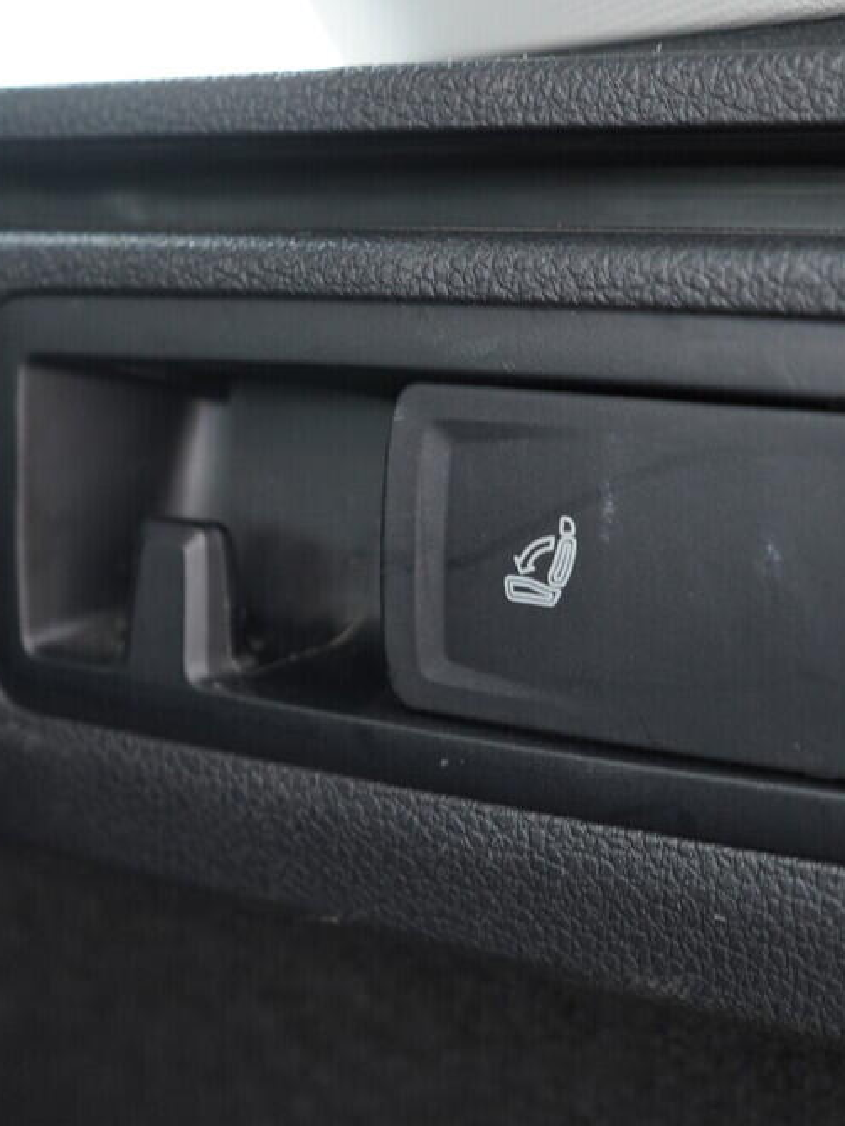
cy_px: 560
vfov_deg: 36.2
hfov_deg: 27.5
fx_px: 1724
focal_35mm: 53
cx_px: 461
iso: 800
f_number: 2.8
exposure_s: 1/40
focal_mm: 24
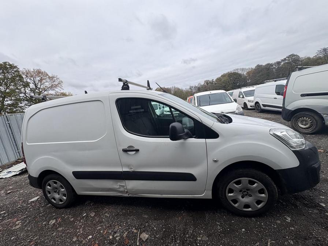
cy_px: 123
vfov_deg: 85.7
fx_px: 133
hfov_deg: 102.1
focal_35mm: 14
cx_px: 164
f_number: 2.2
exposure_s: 1/473
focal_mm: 2.22
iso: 40
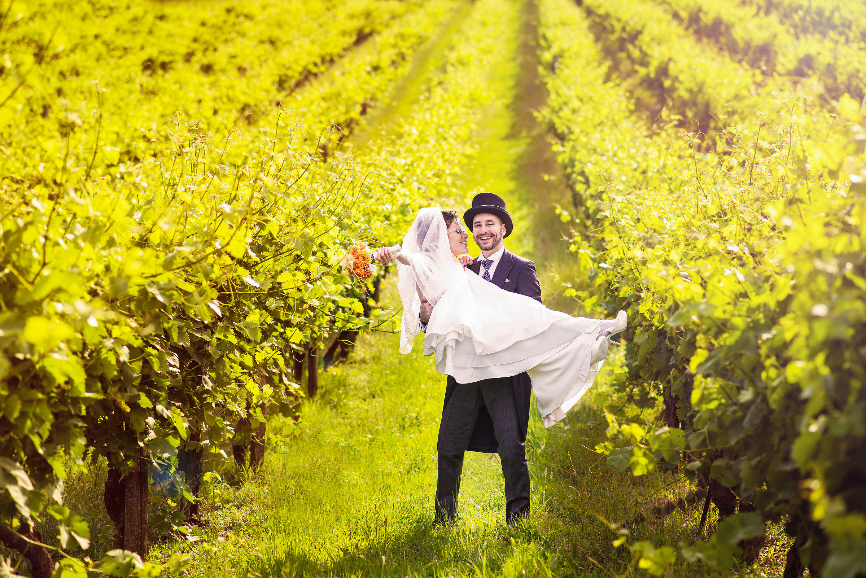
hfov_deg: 23.9
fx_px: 2045
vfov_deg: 16.1
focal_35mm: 85
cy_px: 289
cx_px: 433
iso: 100
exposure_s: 1/1250
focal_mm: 85
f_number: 2.8
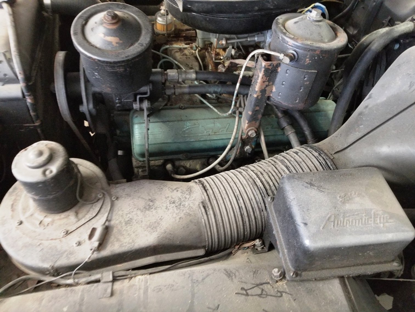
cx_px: 208
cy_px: 156
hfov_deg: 67.3
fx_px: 312
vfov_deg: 53.1
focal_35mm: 26
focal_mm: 4.25
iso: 400
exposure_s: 1/10
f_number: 1.7
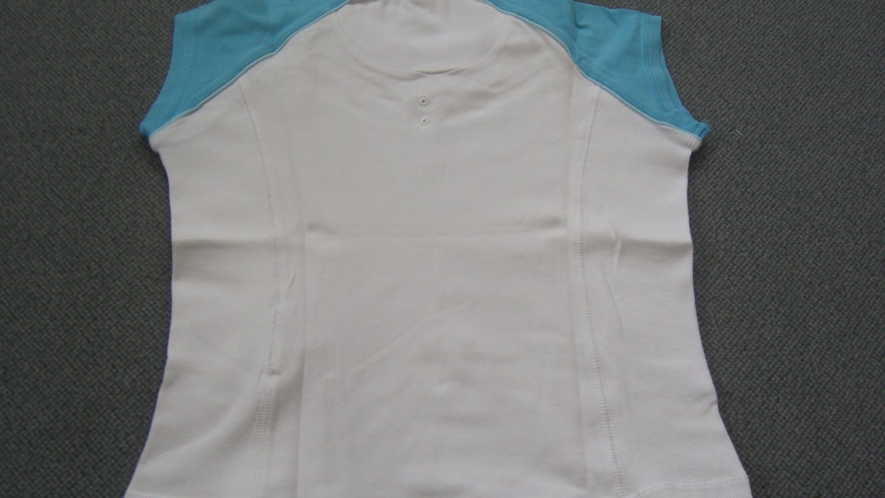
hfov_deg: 48.4
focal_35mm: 42
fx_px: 986
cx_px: 439
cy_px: 264
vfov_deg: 28.3
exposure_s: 1/40
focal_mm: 7.9
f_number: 2.8
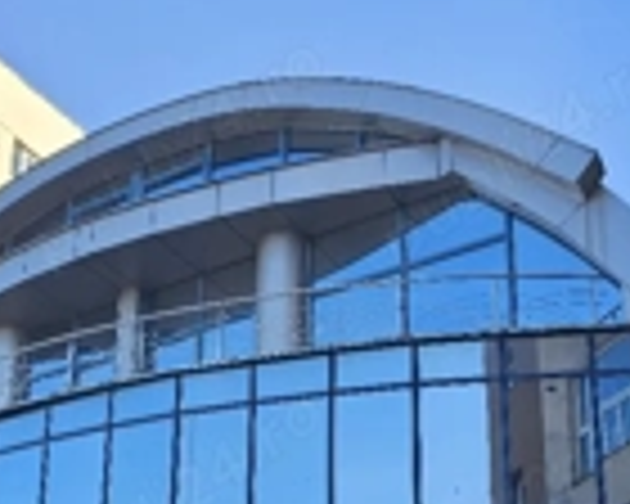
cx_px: 266
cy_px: 558
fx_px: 1193
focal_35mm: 64
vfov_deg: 22.5
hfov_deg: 29.5
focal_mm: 6.3
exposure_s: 1/182
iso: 10
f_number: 1.7
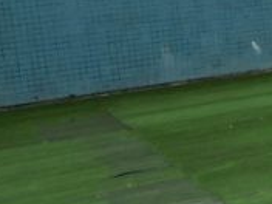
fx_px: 1100
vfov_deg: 10.6
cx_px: 757
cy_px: 68
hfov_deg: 10.7
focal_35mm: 140
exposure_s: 1/725
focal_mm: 6.72
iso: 140
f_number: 1.7
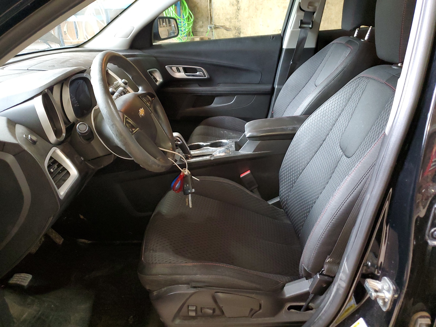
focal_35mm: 26
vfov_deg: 53.1
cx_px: 218
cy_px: 164
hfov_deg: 67.3
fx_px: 327
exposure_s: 1/40
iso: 292
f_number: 1.5
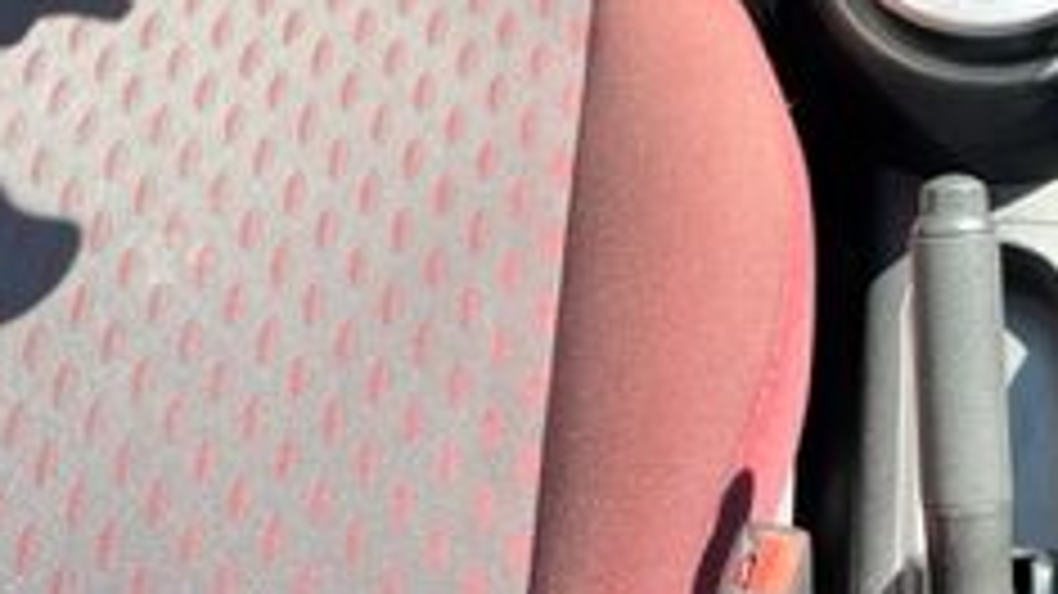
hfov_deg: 26.7
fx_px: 2159
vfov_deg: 14.2
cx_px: 923
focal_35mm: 77
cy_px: -400
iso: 50
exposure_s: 1/404
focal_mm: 5.7
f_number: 1.5
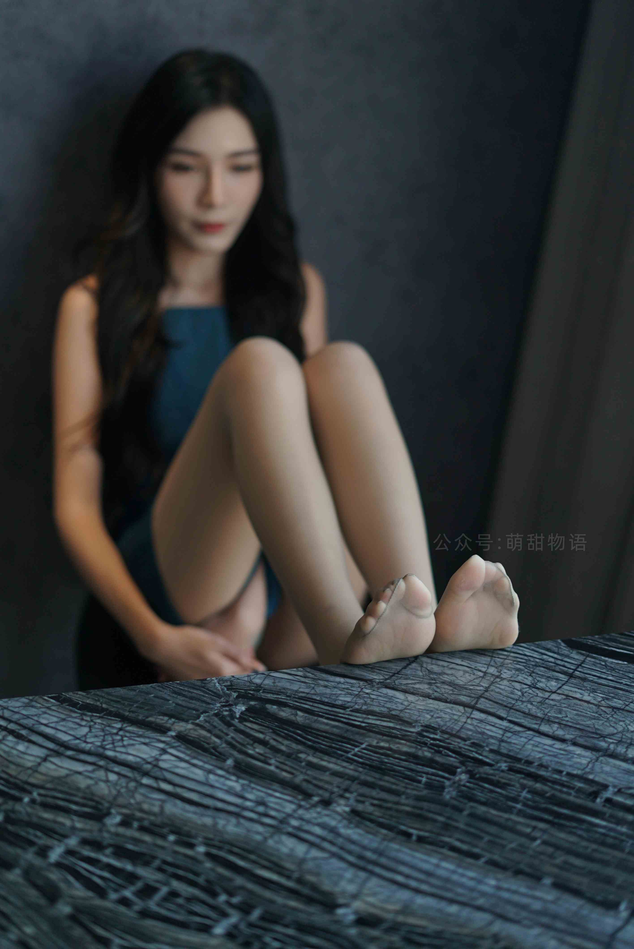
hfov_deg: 27.0
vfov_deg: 39.6
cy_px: 474
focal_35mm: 50
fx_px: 1319
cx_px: 317
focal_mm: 50
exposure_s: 1/800
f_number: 2
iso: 400
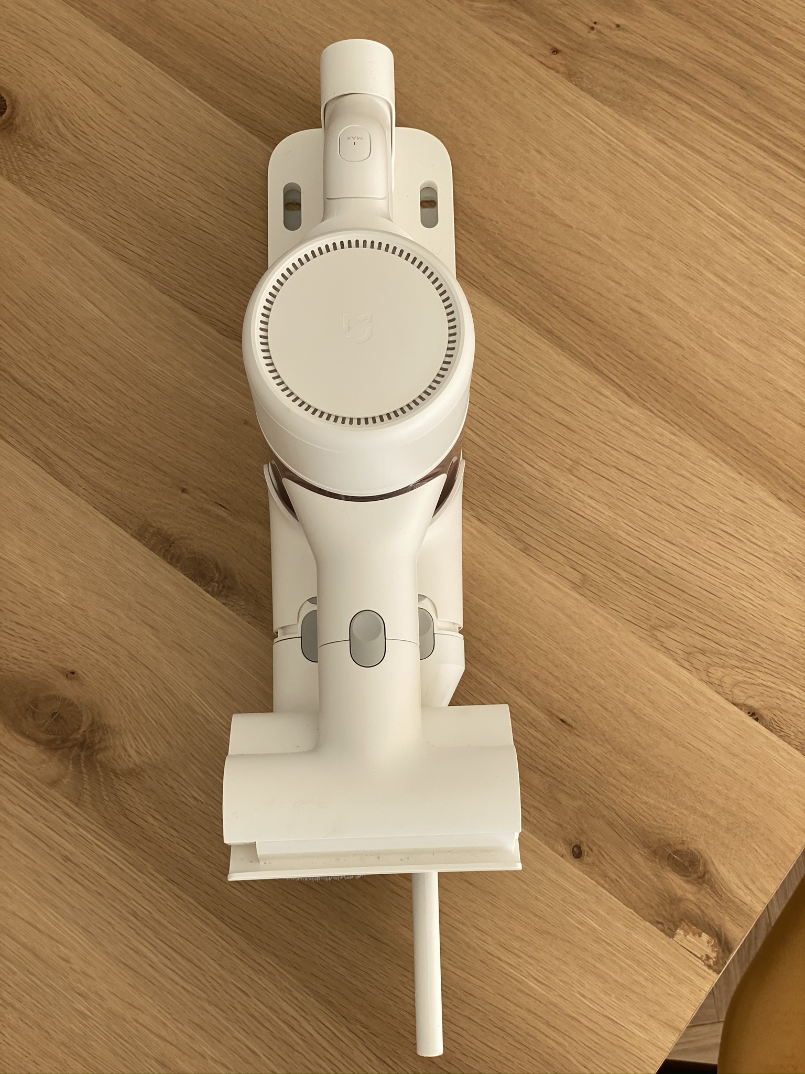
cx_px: 402
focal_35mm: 52
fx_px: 1612
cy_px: 537
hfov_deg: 28.0
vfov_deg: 36.8
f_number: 2
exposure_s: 1/122
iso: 40
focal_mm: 6
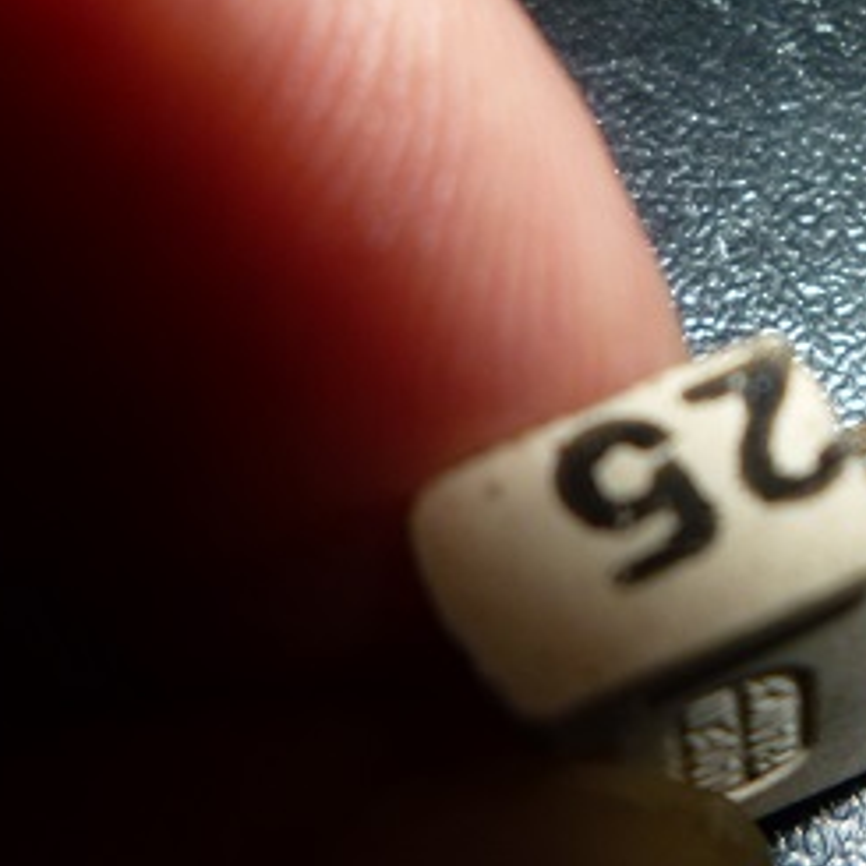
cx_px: 1022
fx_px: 1896
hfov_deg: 23.6
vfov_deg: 25.5
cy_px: 247
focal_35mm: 67
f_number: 4
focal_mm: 5.2
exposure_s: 1/125
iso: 100
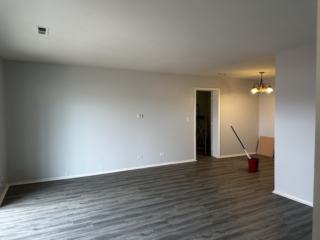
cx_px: 160
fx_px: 222
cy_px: 120
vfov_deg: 56.8
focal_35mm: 24
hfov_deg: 71.6
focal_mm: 6.86
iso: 100
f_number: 1.78
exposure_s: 1/120
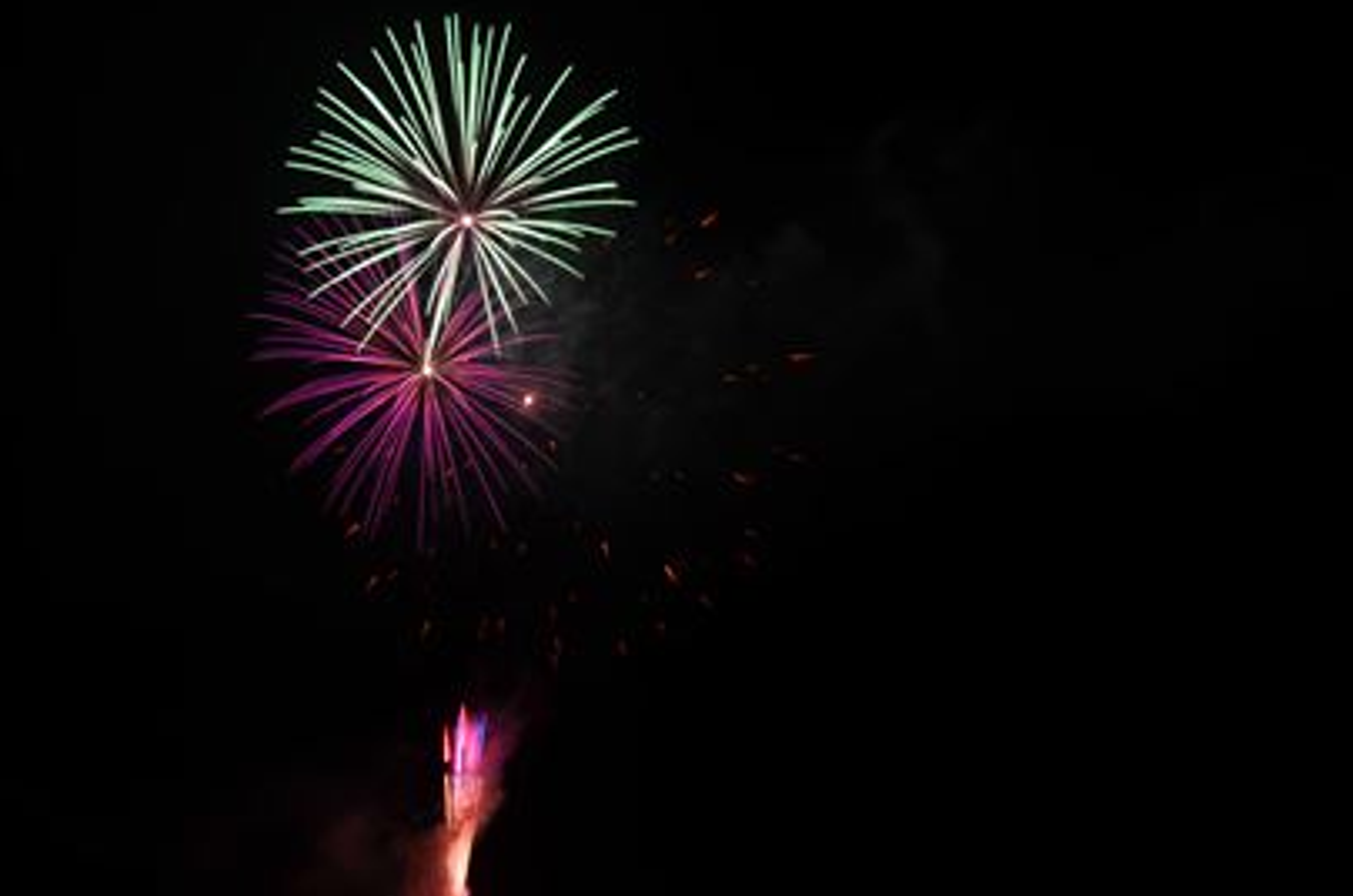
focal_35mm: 74
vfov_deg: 18.3
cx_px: 645
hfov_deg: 27.4
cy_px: 353
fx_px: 2775
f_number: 13
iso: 100
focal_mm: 40
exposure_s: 1.7
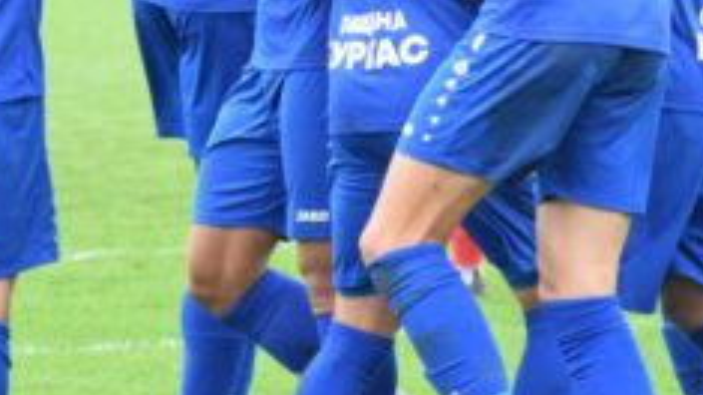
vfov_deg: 2.1
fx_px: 10976
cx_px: 326
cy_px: -93
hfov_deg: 3.7
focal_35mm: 589
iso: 6400
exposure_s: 1/1000
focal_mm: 140
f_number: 4.8
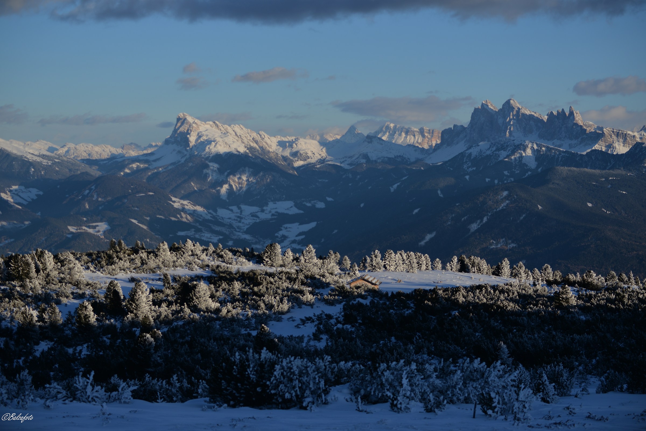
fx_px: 1436
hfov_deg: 25.4
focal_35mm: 80
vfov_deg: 17.1
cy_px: 216
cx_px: 323
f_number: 5.6
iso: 100
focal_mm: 80
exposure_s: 1/1250
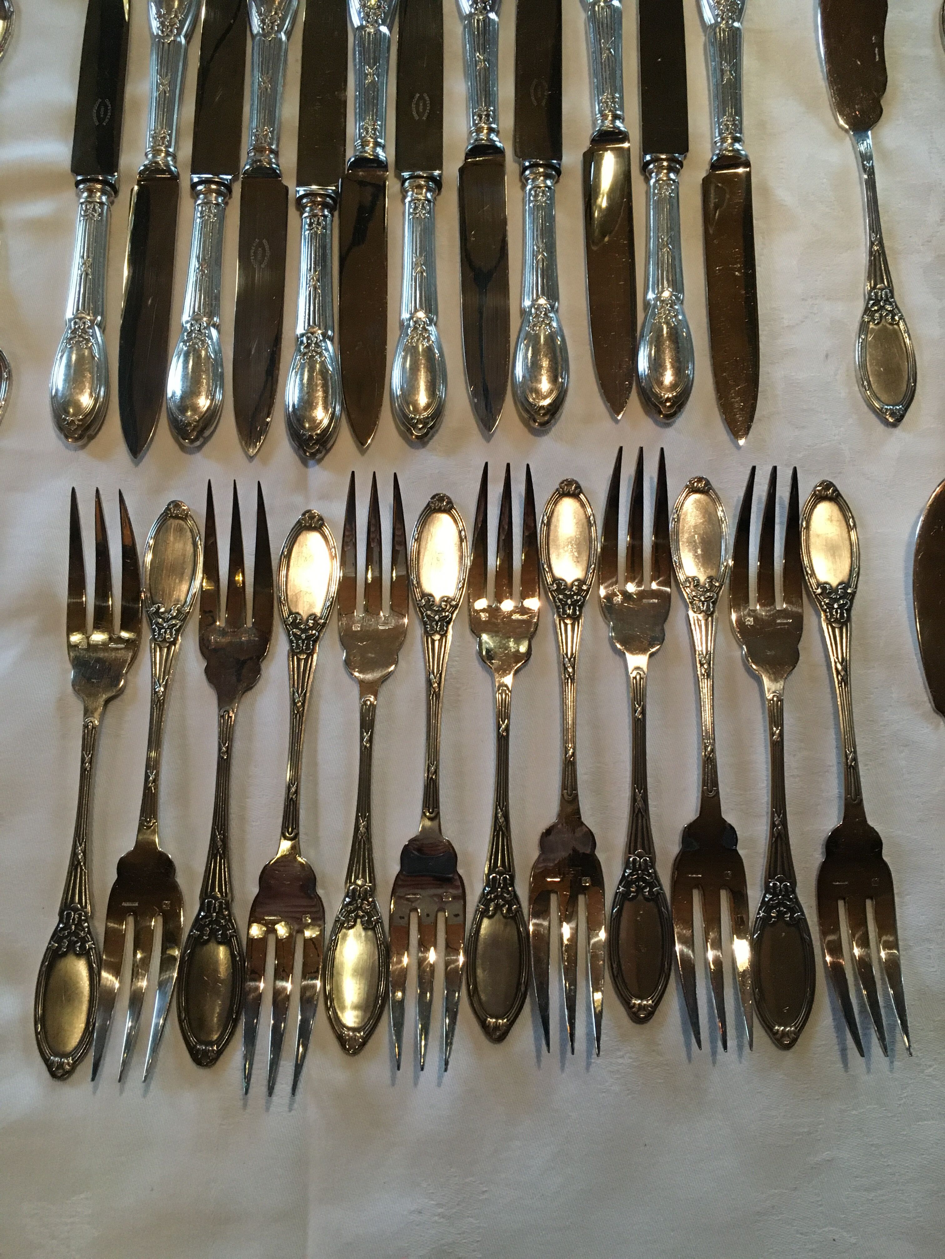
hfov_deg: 48.2
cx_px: 472
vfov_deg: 61.7
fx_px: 1056
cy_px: 630
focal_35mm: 29
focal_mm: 4.15
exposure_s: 1/25
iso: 200
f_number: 2.2
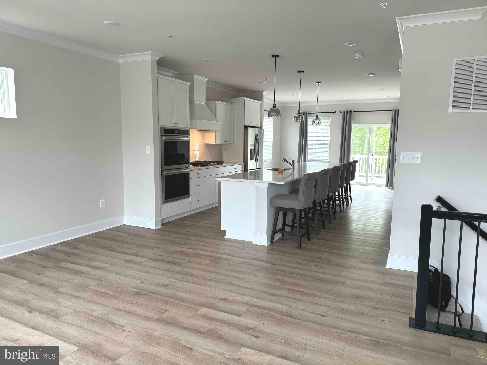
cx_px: 244
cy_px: 182
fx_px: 338
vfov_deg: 56.8
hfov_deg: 71.6
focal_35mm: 24
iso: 125
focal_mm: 6.76
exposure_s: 1/121
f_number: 1.78
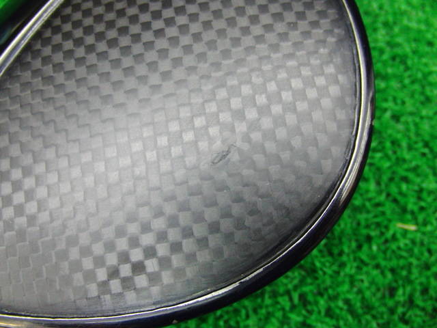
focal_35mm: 37
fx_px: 467
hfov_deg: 50.1
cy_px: 164
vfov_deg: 38.7
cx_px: 218
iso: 400
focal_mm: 6.42
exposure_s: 1/25
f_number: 3.6
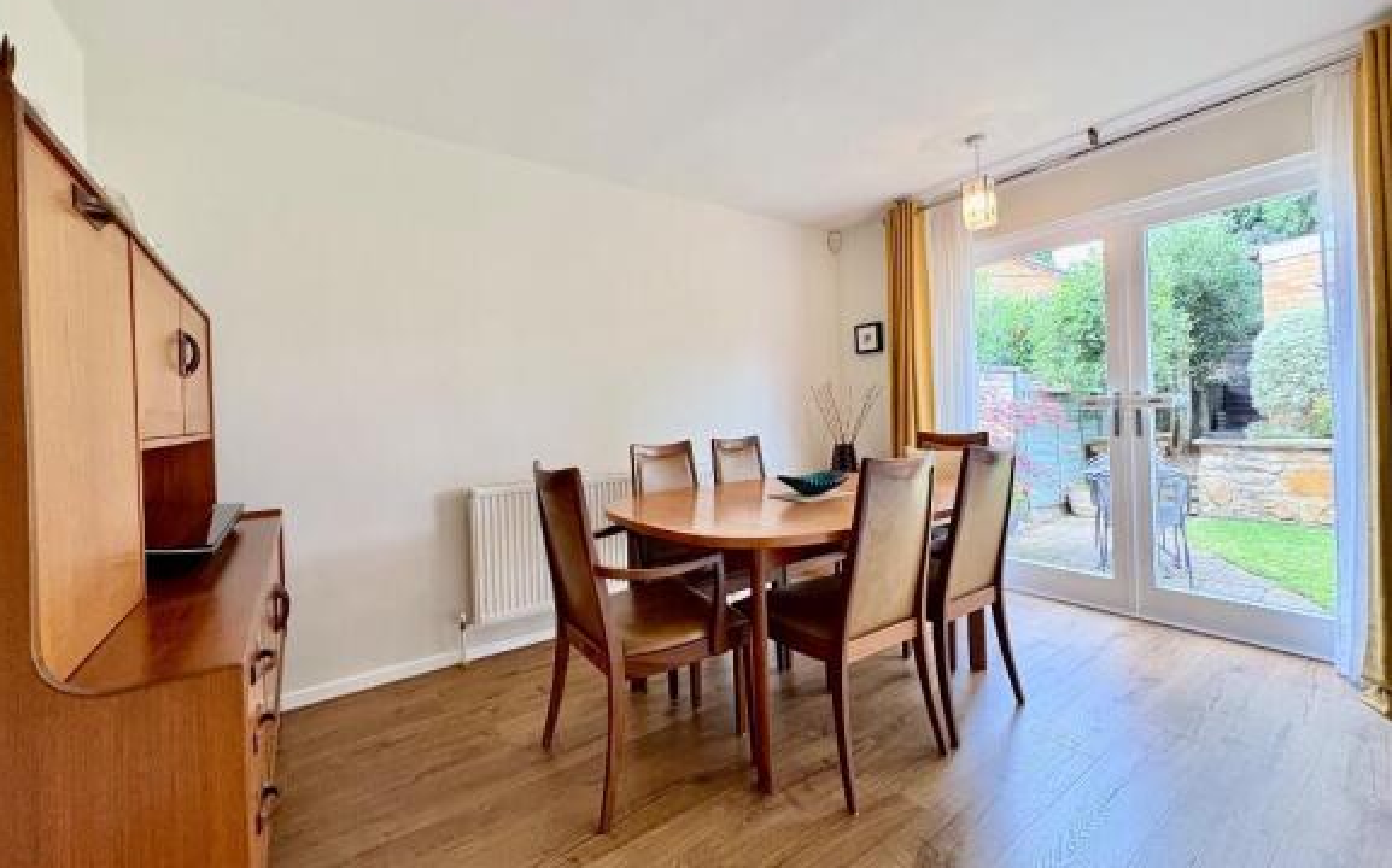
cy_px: 411
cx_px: 694
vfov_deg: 74.7
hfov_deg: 101.5
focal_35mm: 15
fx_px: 569
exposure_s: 1/60
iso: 400
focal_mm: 2.22
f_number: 2.2
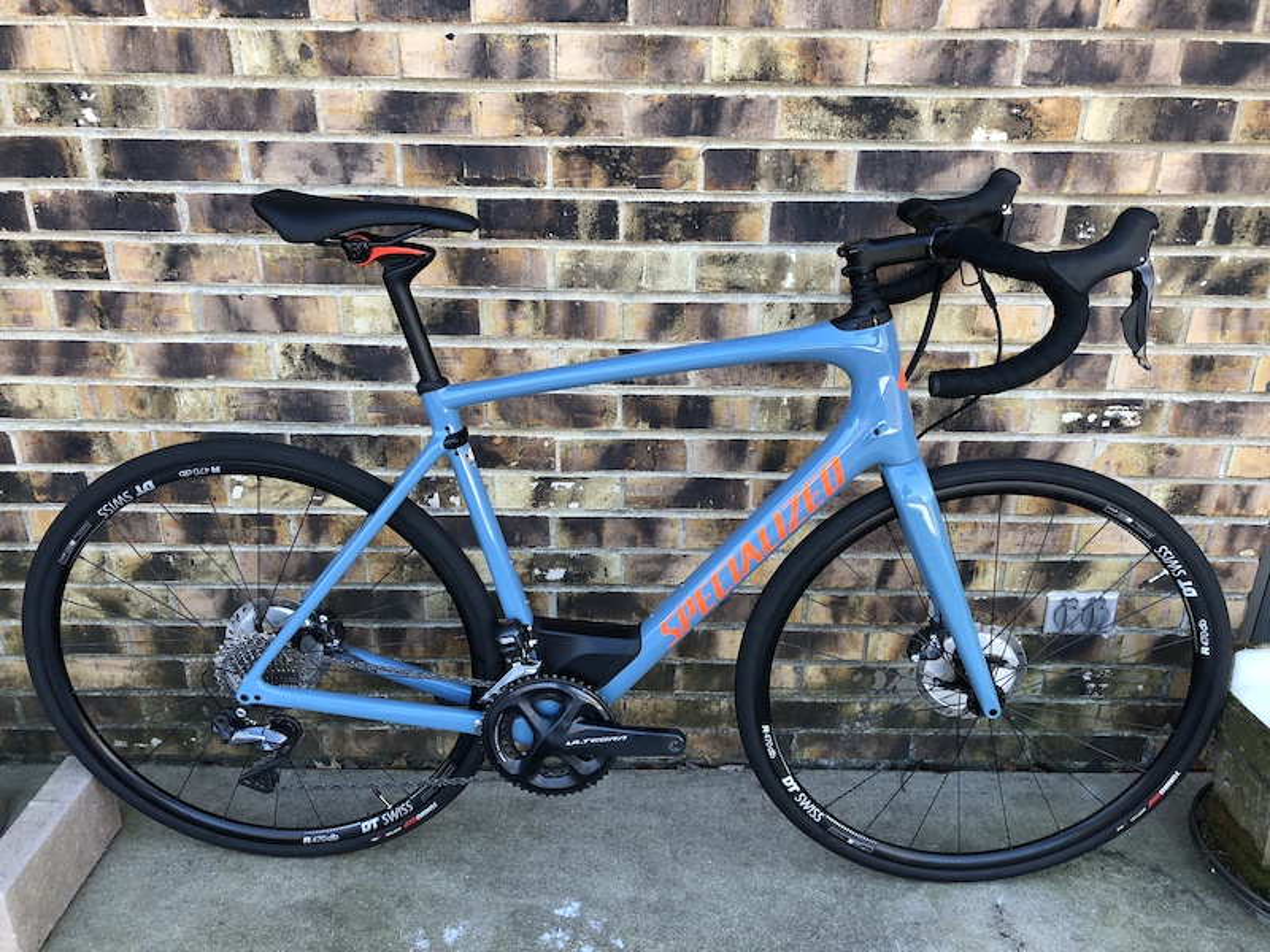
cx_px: 635
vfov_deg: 49.7
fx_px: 1027
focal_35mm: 28
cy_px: 476
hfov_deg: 63.4
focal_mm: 3.99
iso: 40
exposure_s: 1/120
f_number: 1.8
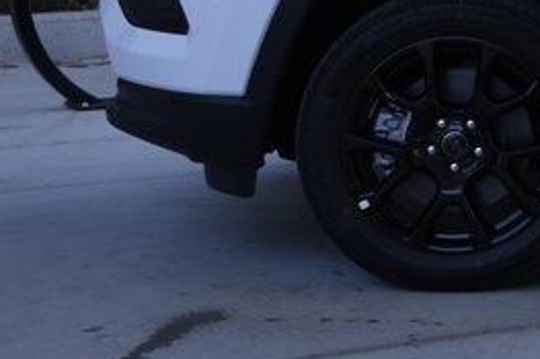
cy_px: -127
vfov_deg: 7.2
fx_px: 2803
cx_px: 1025
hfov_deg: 10.3
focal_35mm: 187
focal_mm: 48
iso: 100
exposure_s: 1/160
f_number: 4
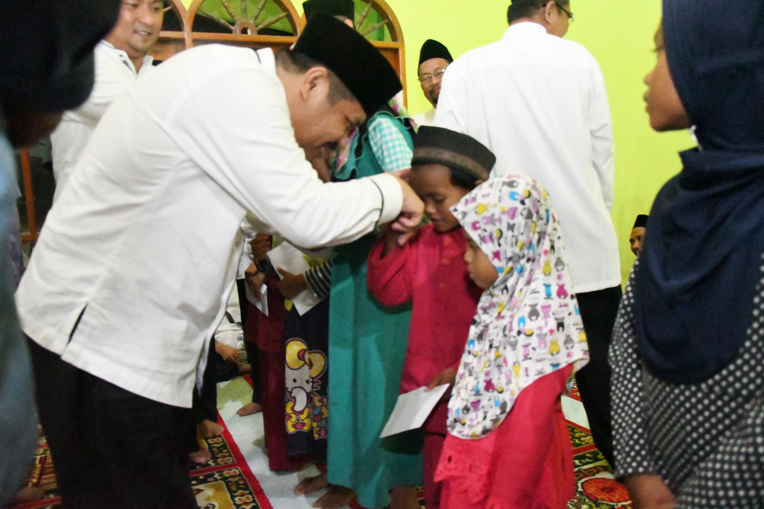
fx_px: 1103
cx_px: 382
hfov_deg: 38.2
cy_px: 254
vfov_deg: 26.0
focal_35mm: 52
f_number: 4.5
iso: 32000
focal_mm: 35
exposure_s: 1/160
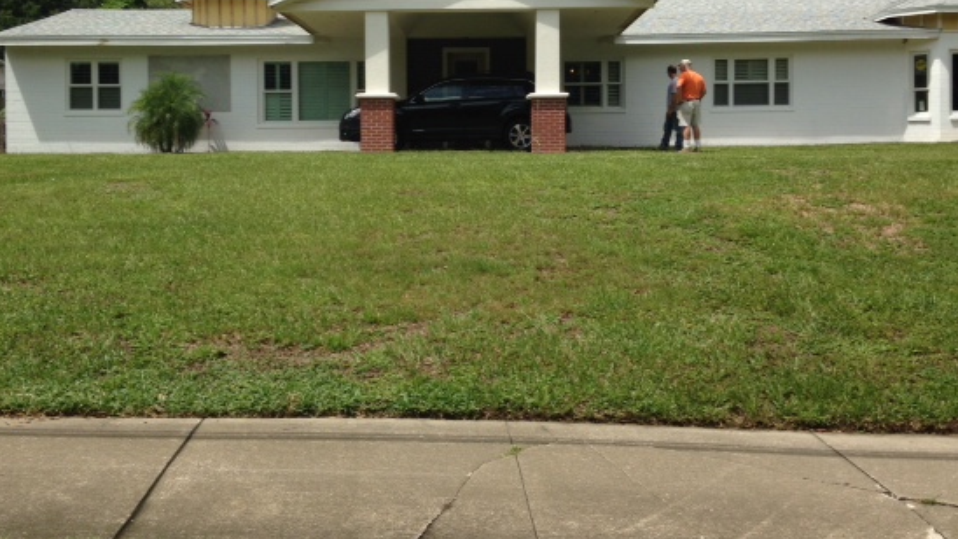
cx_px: 427
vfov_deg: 28.0
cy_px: 154
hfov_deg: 48.3
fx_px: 1067
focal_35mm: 42
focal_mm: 4.12
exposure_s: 1/1869
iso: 50
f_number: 2.4
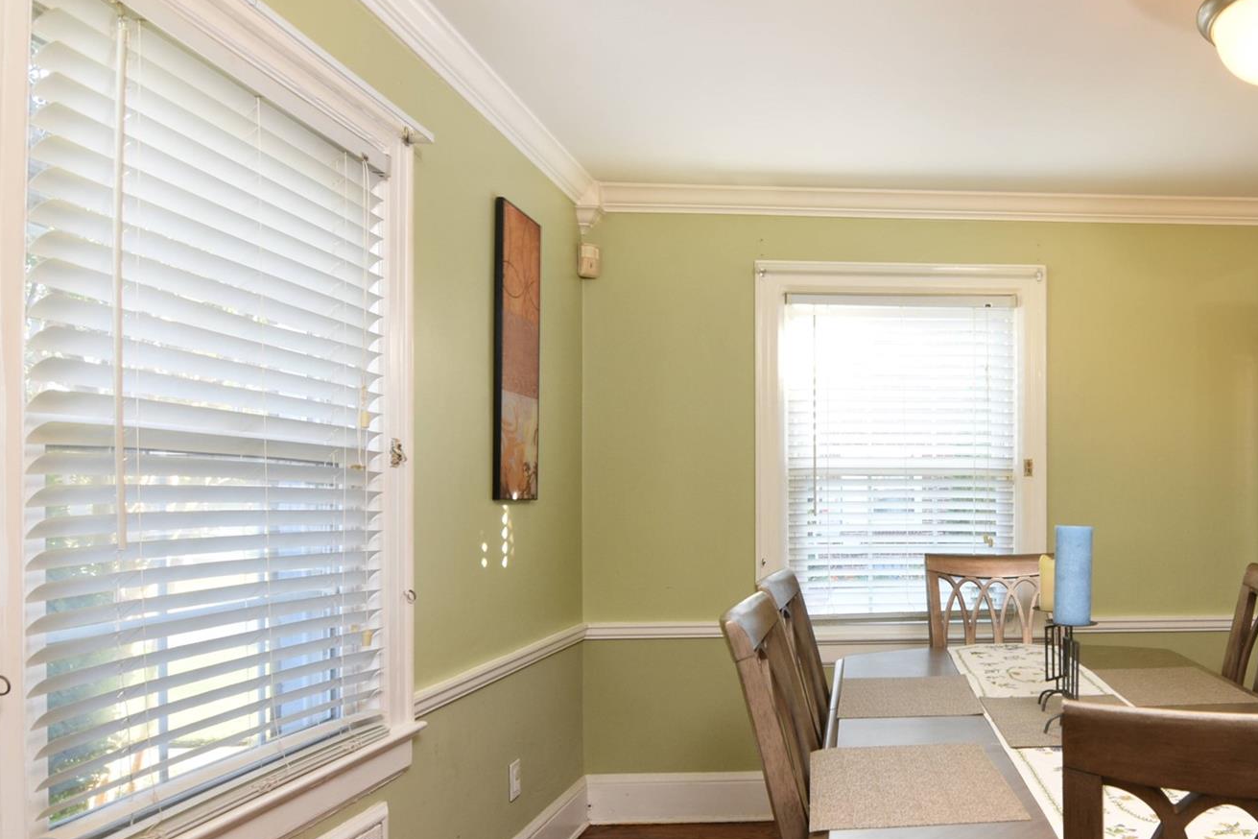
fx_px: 901
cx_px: 976
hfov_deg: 64.7
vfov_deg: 49.7
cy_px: 494
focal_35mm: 26
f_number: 9
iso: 320
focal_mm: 11
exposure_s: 1/2
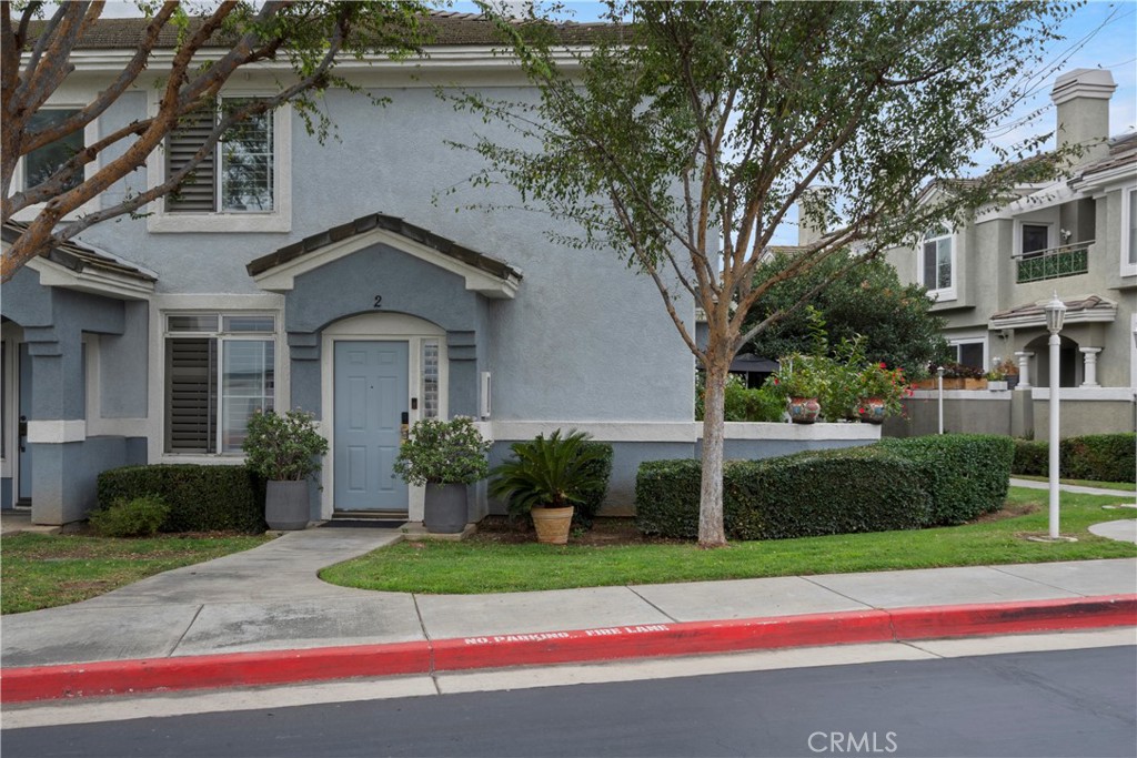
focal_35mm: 35
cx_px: 568
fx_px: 1105
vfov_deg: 37.9
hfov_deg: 54.4
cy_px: 379
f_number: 22
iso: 80
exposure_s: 1/1.25
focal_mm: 35
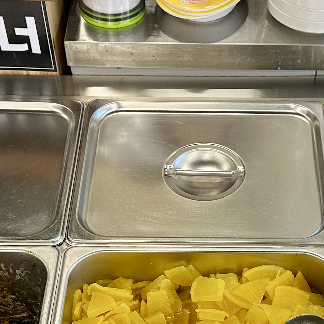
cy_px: 259
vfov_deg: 23.3
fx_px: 773
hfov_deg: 23.6
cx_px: 205
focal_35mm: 73
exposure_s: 1/60
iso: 200
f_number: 1.78
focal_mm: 6.86
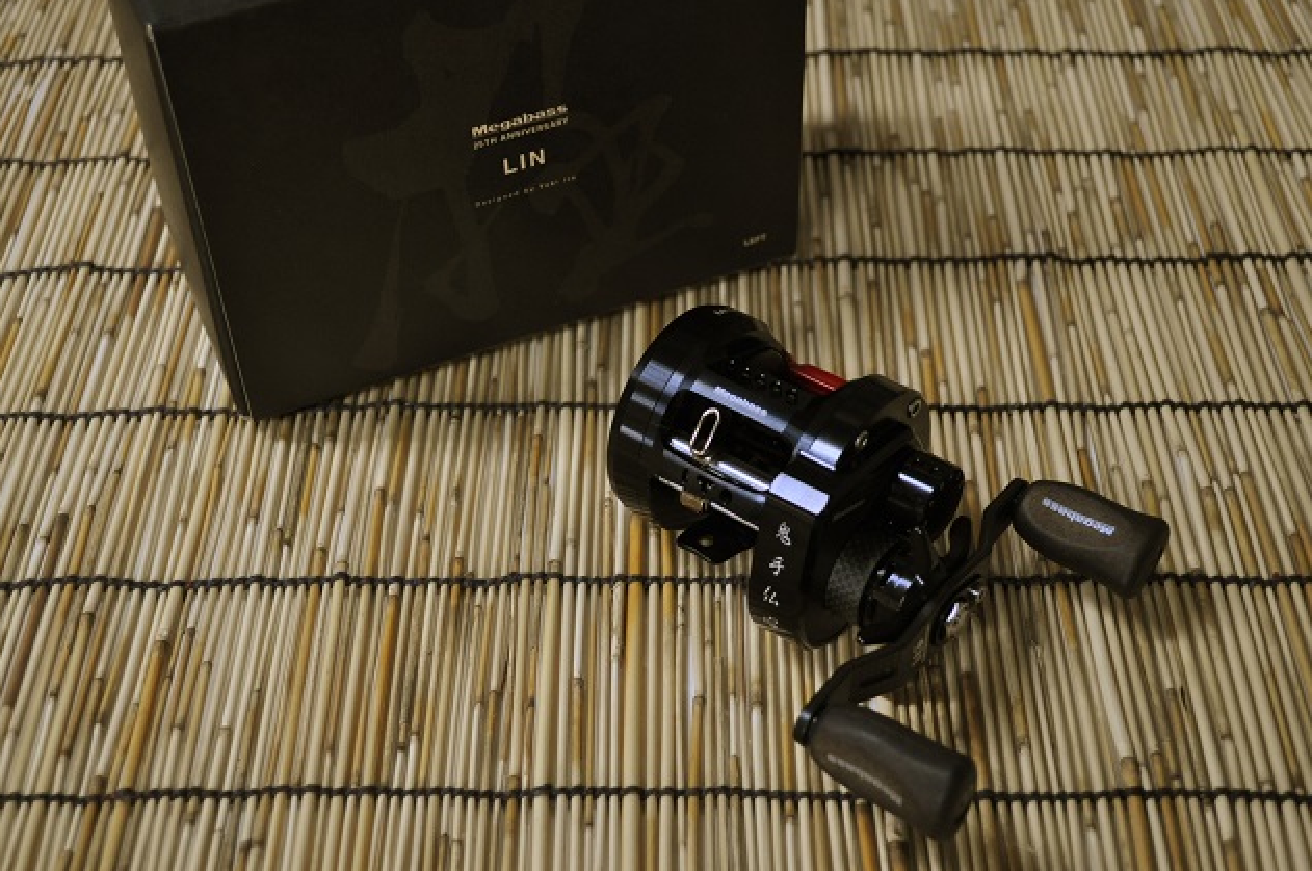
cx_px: 667
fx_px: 1783
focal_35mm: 49
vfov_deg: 27.5
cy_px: 437
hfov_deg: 40.4
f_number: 4.8
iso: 800
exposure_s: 1/50
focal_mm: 32
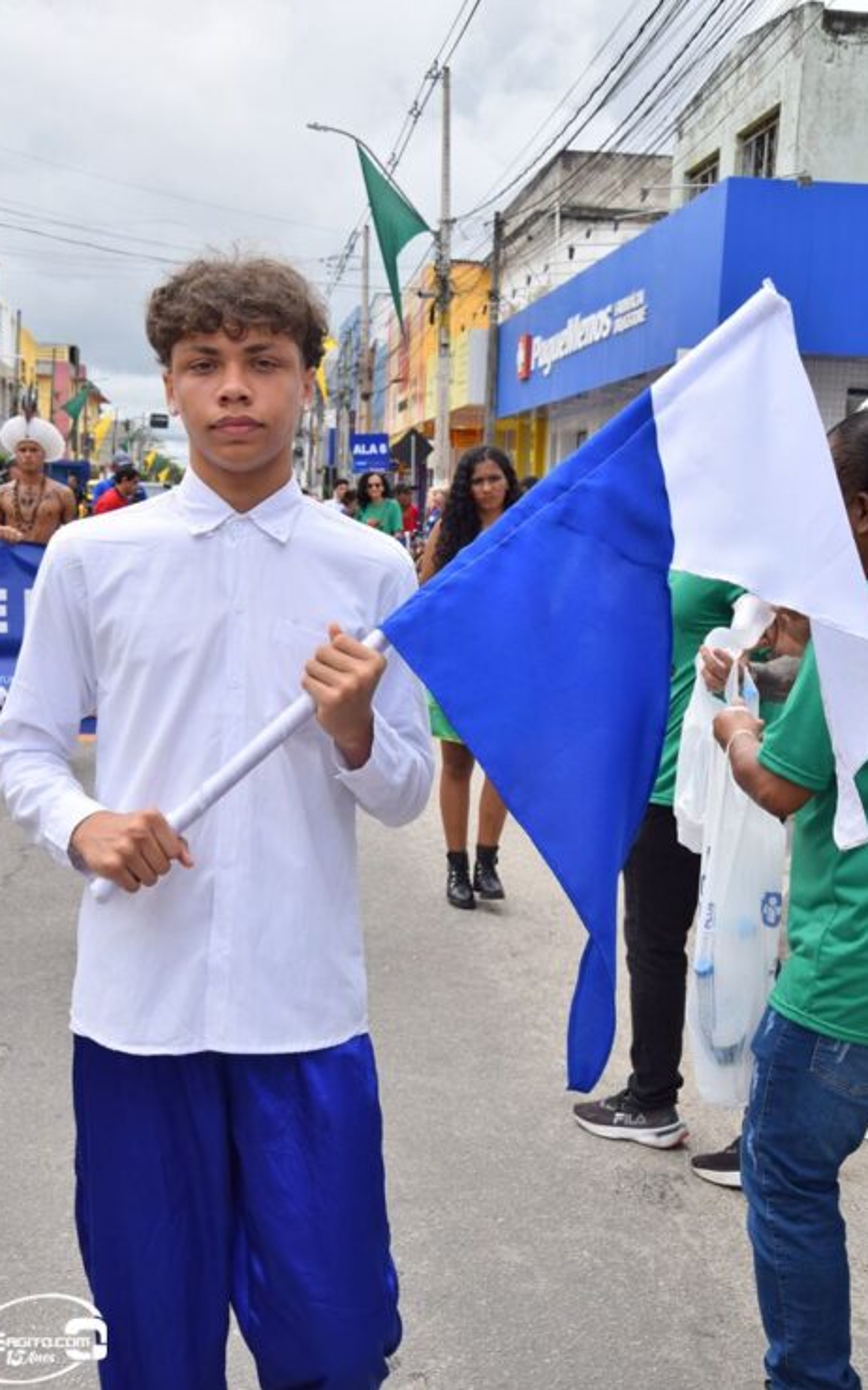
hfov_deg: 28.0
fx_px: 1742
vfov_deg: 43.5
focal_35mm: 46
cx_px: 412
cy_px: 695
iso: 200
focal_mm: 30
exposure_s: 1/400
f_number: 10
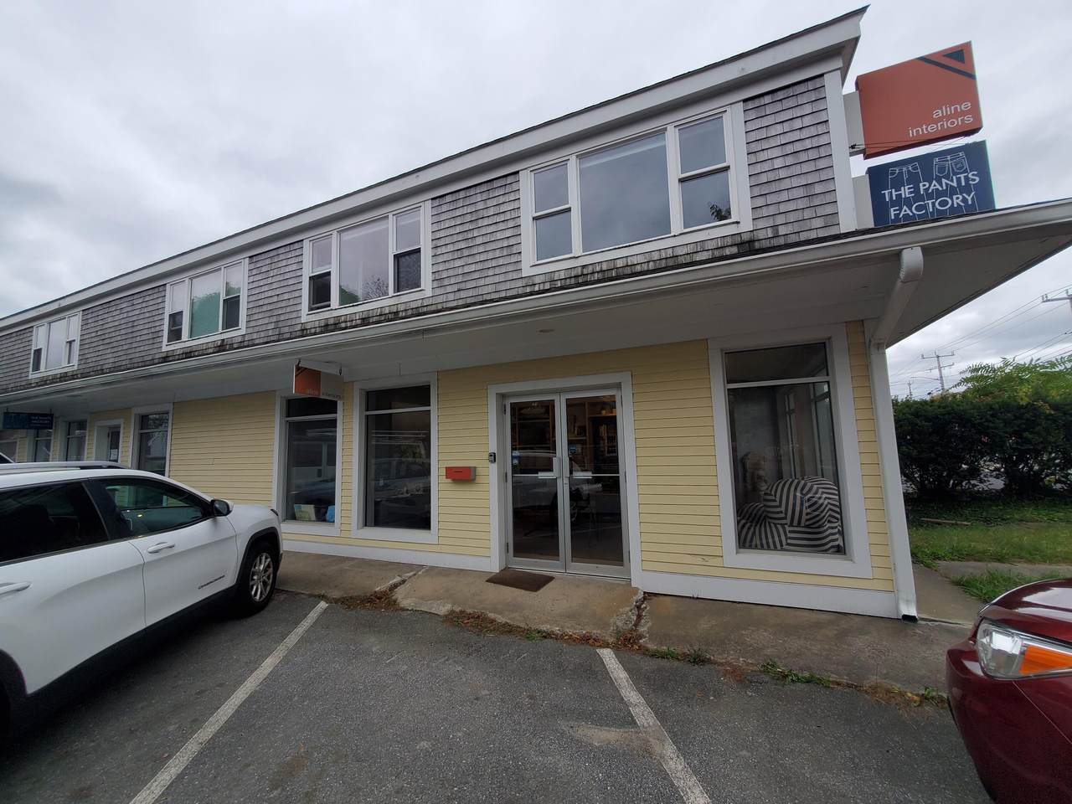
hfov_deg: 106.2
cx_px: 536
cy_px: 402
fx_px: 403
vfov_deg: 89.9
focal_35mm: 13
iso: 50
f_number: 2.2
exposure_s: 1/346
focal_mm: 1.8
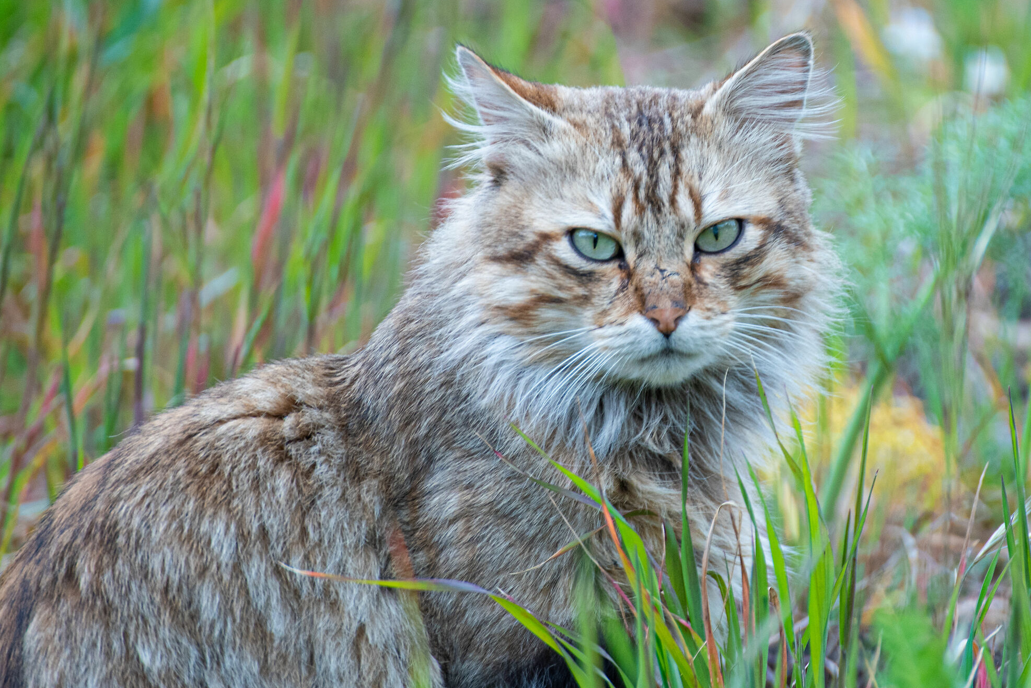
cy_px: 286
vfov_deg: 3.8
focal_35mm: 365
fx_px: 10456
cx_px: 456
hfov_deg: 5.6
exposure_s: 1/400
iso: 800
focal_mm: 300
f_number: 5.6
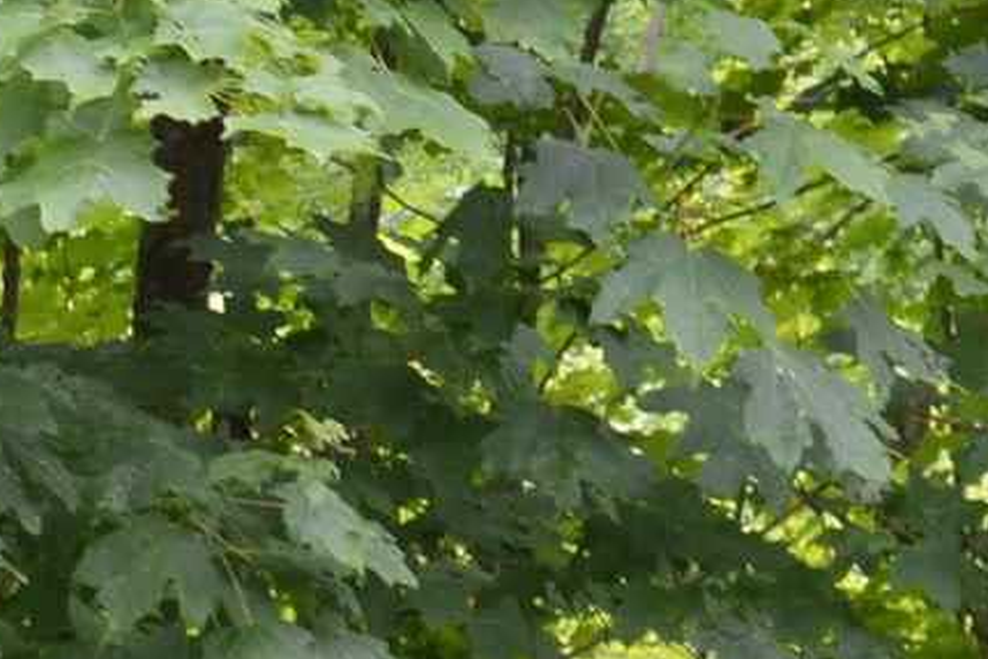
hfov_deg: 9.7
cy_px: 270
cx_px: -1214
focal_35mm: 193
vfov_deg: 7.1
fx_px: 5296
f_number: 5.6
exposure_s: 1/125
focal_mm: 18
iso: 250
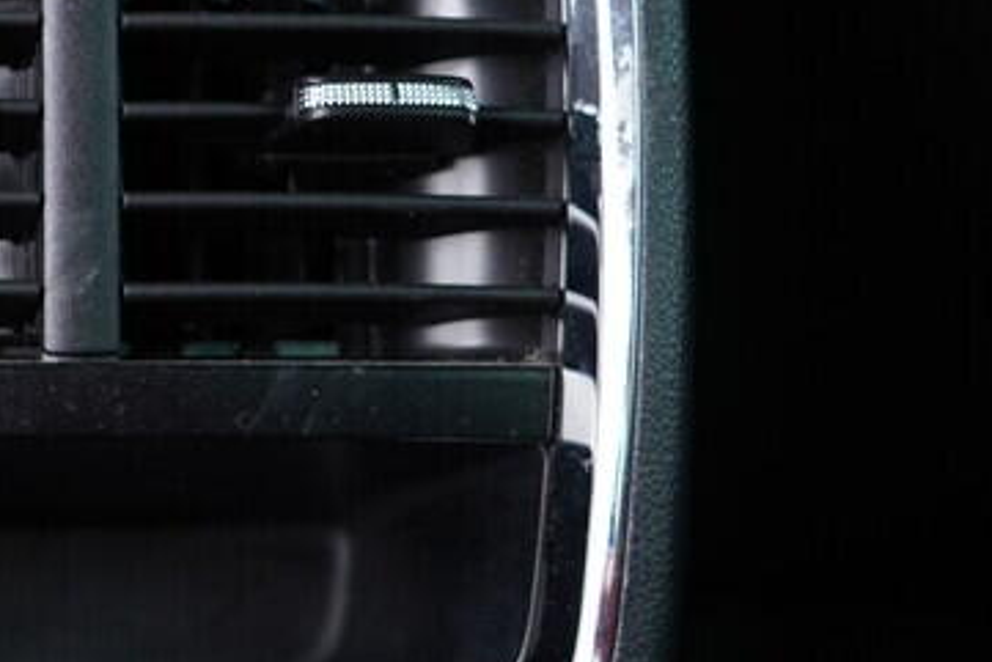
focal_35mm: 102
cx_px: -52
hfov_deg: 19.3
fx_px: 2812
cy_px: 246
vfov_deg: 13.4
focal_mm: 24
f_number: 2.8
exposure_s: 1/40
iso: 640
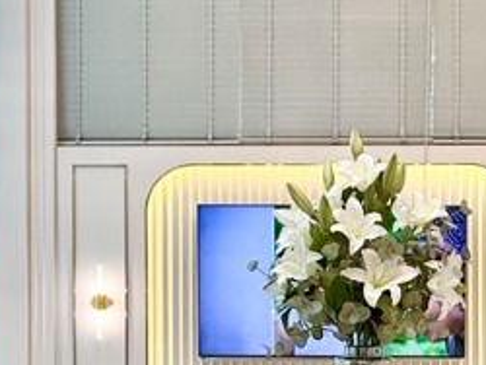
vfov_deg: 25.4
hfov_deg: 33.9
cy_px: 318
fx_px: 787
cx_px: 332
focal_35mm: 56
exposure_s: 1/100
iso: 125
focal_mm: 2.22
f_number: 2.2
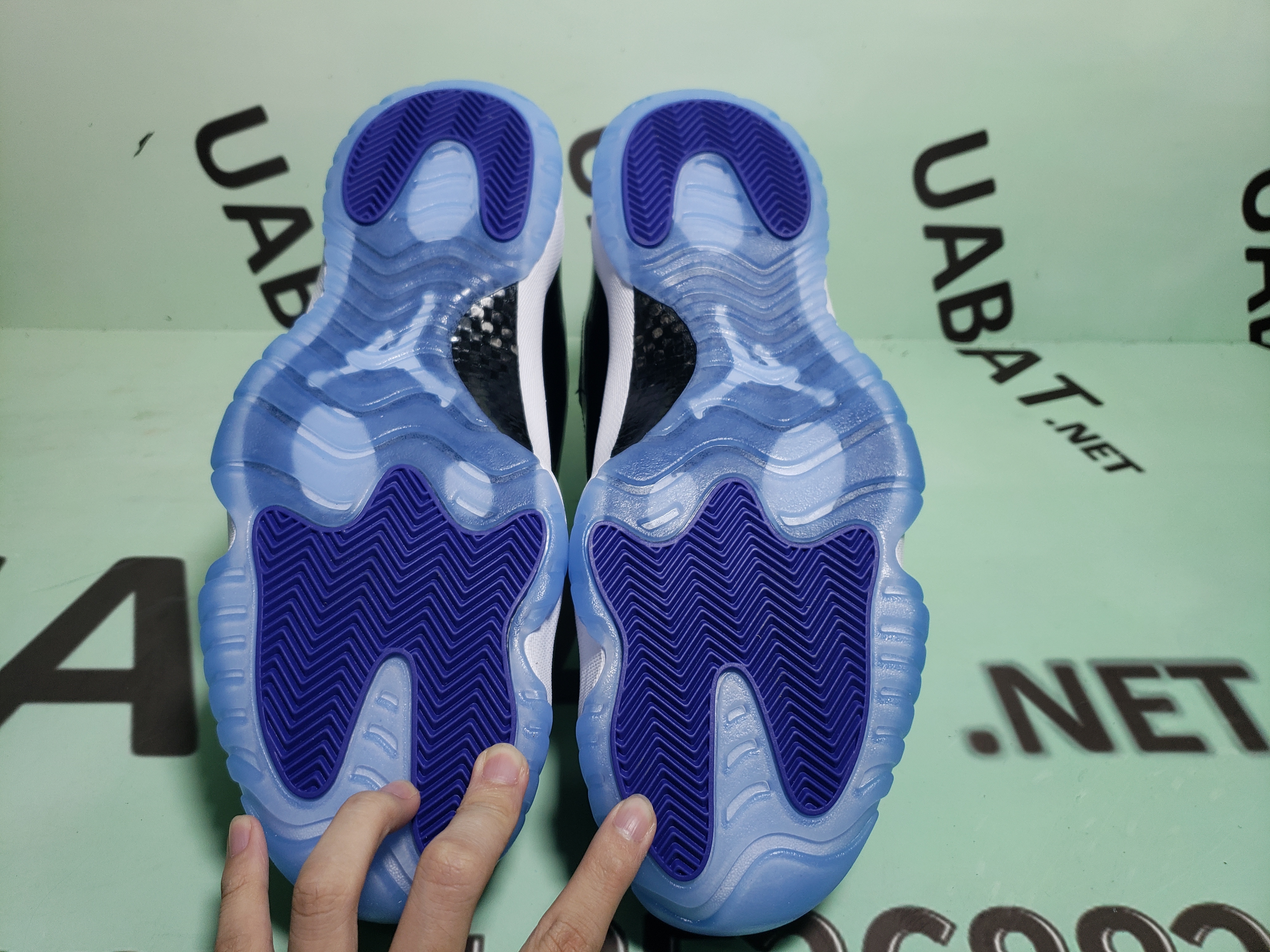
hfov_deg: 67.3
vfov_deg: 53.1
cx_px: 635
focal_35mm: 26
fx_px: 954
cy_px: 476
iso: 50
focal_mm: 4.3
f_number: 1.5
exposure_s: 1/408
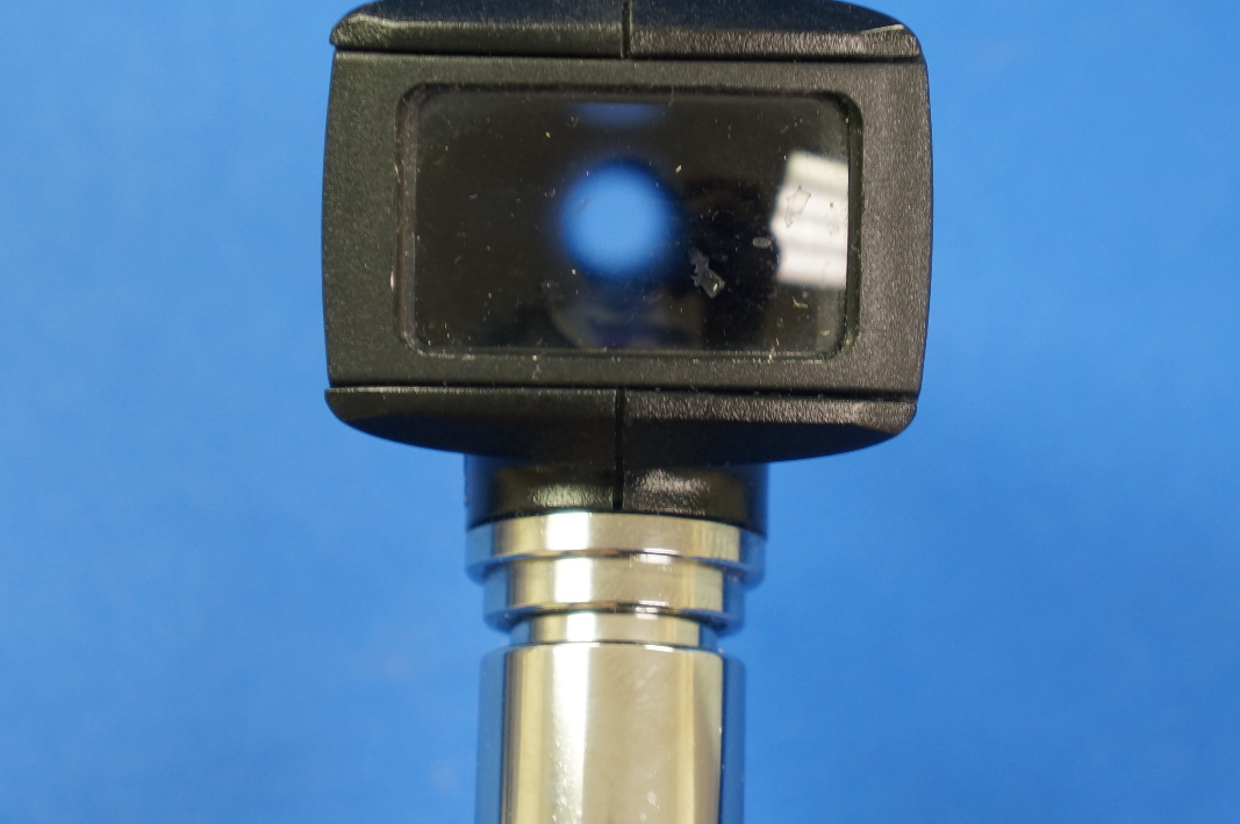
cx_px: 646
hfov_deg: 21.1
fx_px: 3329
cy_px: 292
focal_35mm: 97
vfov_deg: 14.1
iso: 400
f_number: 4.5
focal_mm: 43
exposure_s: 1/15
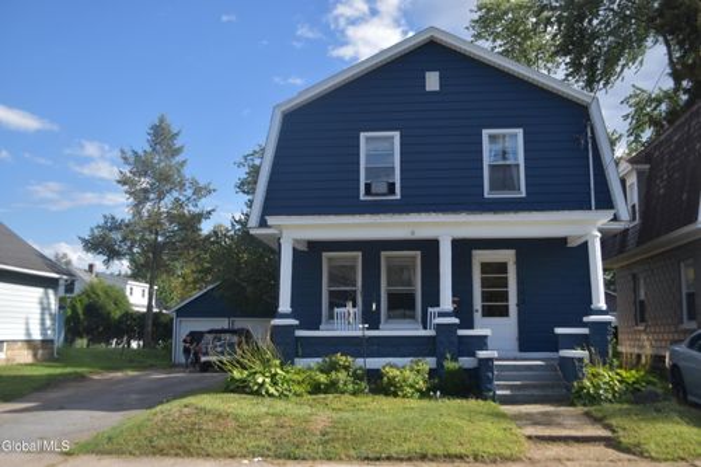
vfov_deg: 39.9
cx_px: 350
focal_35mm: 33
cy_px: 234
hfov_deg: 57.2
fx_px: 642
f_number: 4
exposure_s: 1/1000
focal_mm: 22
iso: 200
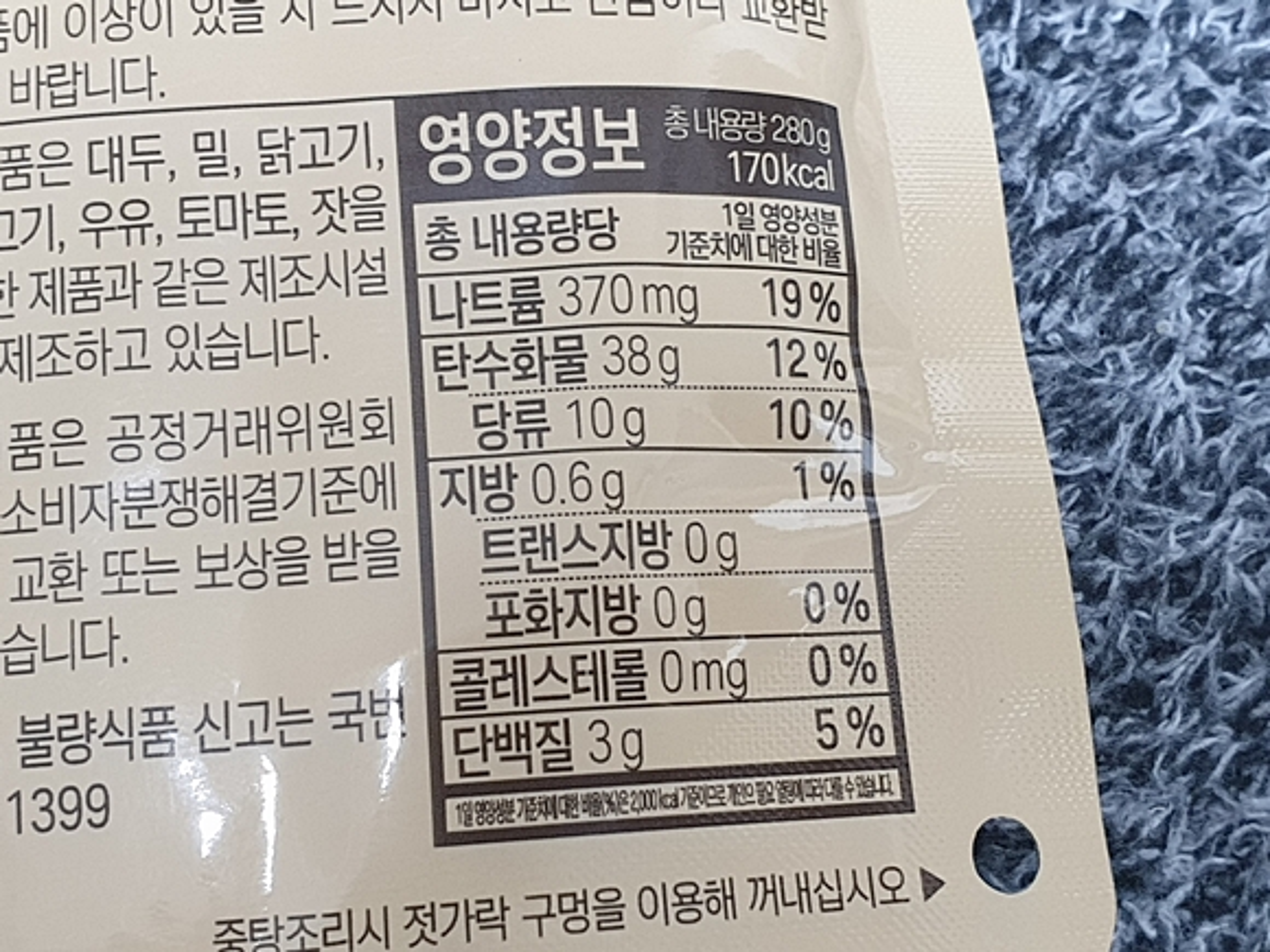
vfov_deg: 53.1
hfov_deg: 67.3
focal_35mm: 26
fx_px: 954
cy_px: 476
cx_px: 635
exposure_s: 1/24
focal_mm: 4.3
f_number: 2.4
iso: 320
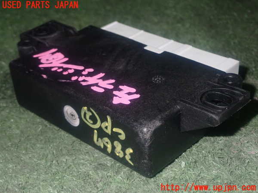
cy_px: 96
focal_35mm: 62
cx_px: 129
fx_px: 462
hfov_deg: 31.2
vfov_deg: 23.7
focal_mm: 11.09
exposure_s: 1/60
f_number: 10
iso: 800
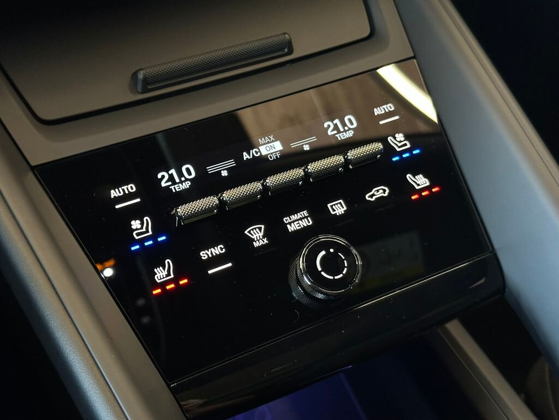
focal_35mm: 48
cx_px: 280
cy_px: 210
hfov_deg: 39.7
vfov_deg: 30.3
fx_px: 775
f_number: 1.78
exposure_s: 1/33
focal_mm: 6.86
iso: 400
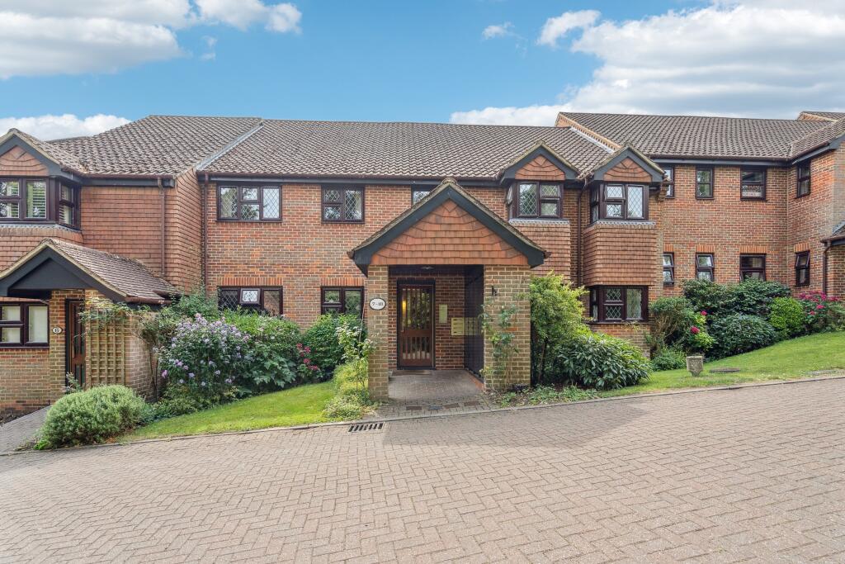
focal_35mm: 16
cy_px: 282
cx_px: 422
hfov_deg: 96.7
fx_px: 376
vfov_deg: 73.8
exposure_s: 1/400
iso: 640
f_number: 5.6
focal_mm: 16
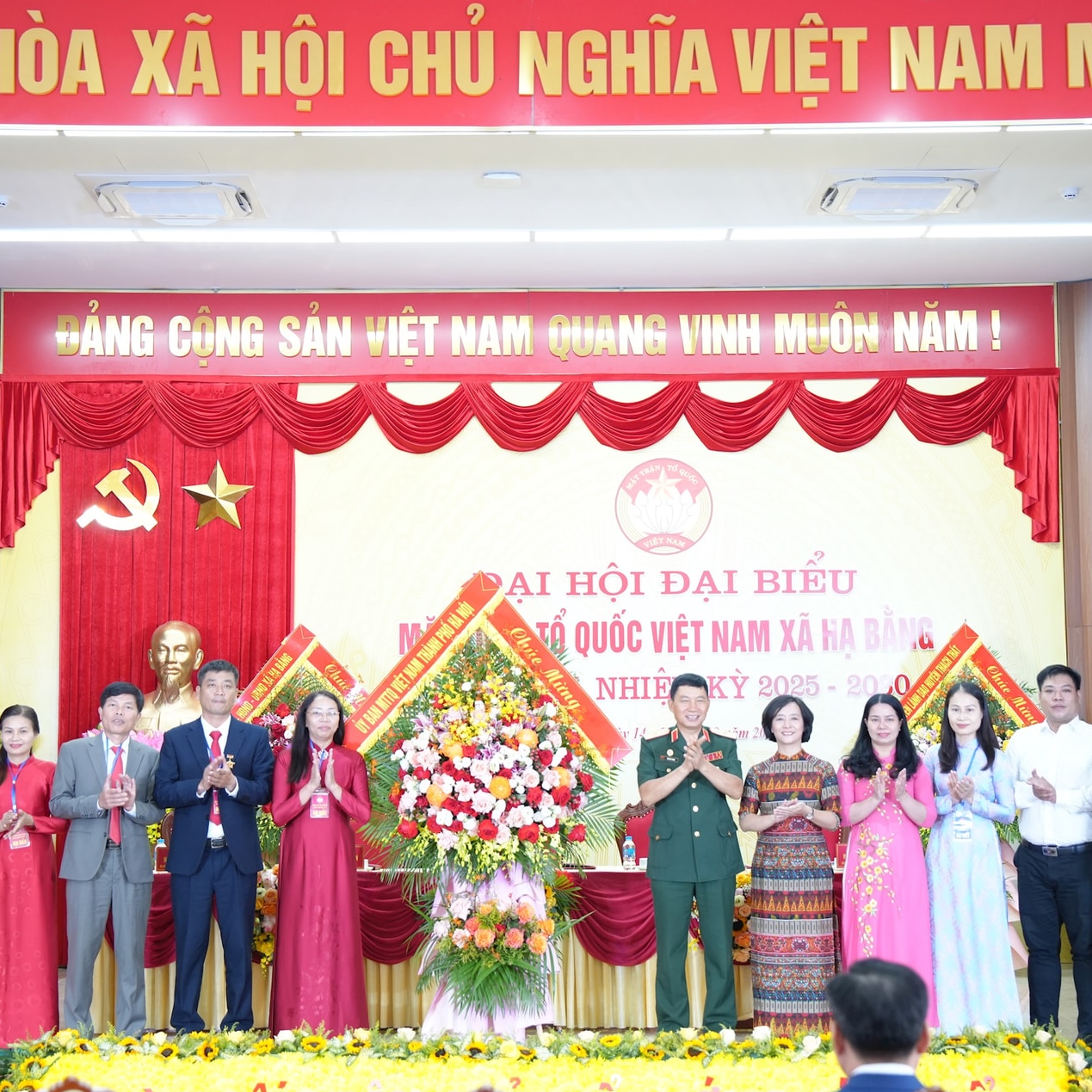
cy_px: 544
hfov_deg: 27.3
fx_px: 2248
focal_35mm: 63
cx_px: 533
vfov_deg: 27.3
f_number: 3.2
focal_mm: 49
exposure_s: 1/160
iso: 1250
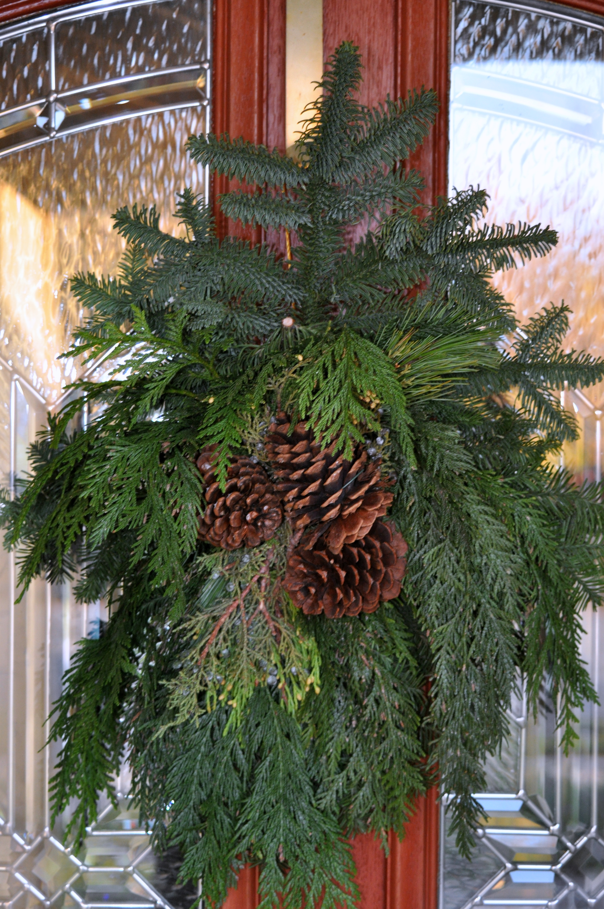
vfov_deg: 26.0
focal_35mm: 78
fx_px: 1968
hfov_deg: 17.4
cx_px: 302
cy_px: 454
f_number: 4.5
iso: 800
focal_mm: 52
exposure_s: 1/60
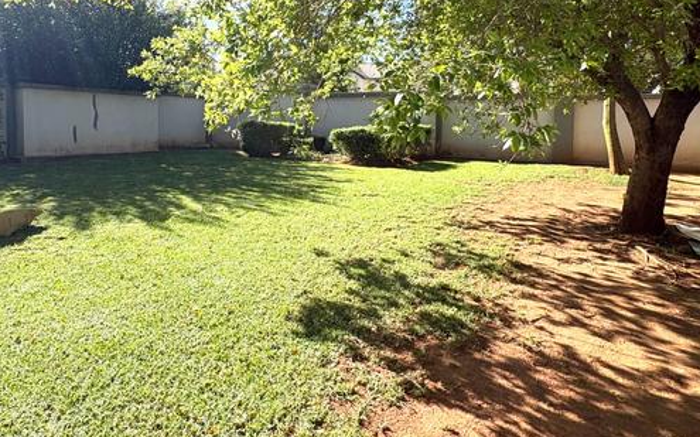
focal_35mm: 24
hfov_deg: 74.6
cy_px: 146
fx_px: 458
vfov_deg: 50.1
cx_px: 315
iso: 50
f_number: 2.2
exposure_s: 1/910
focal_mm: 2.22
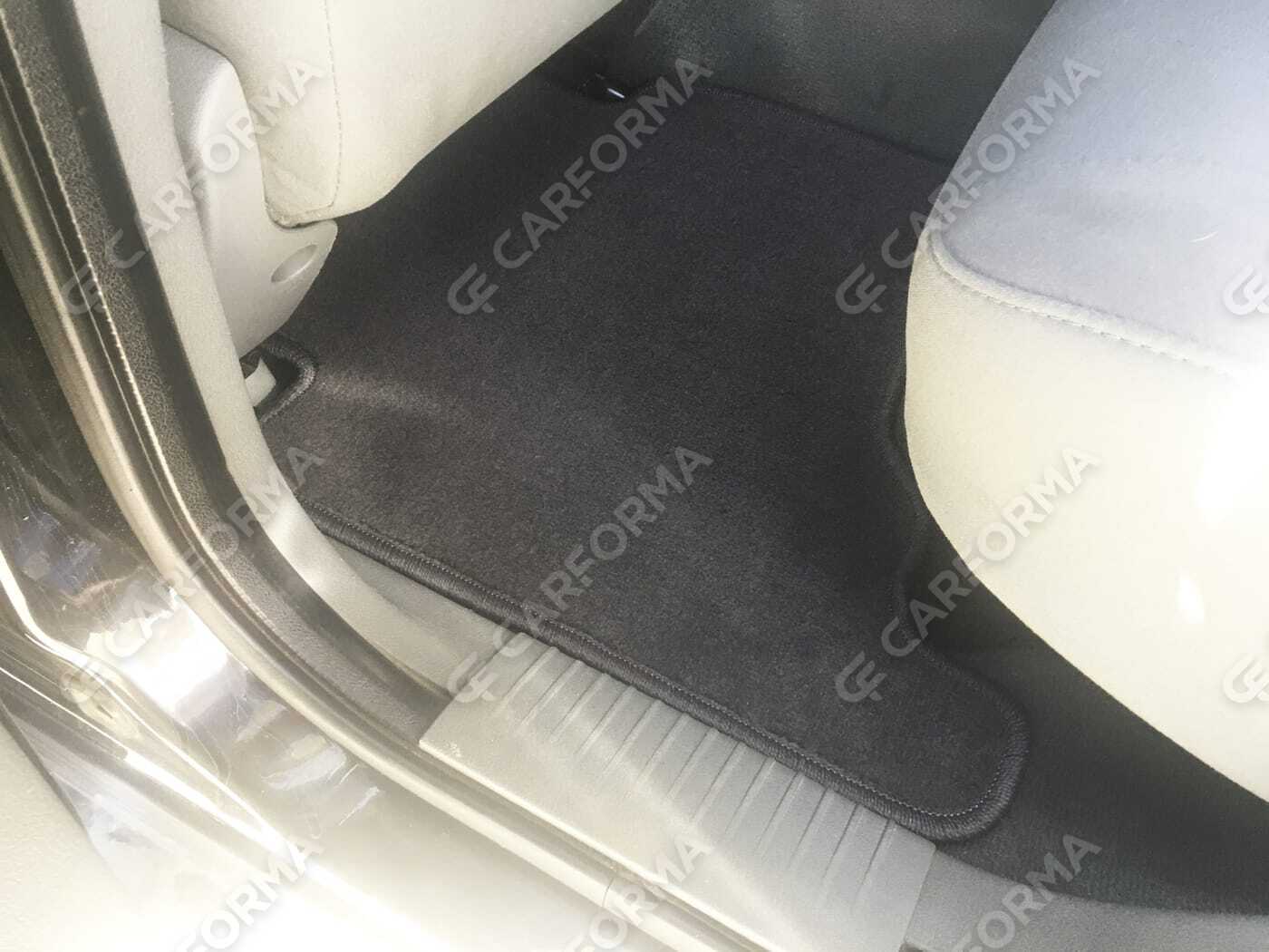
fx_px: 1063
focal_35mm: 29
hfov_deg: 61.7
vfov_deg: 48.2
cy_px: 476
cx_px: 634
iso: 64
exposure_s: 1/33
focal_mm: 4.15
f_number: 2.2
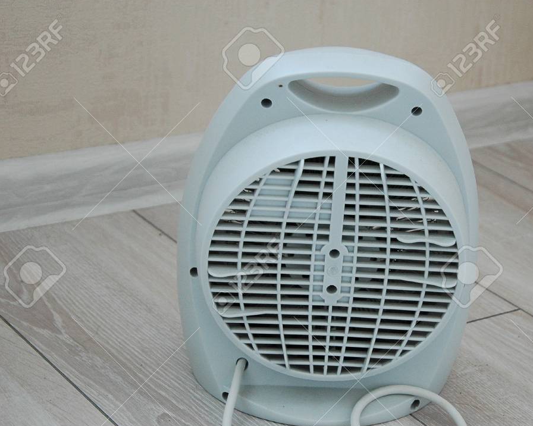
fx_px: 1545
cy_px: 252
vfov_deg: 15.7
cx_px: 358
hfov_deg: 19.5
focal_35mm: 98
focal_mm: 48
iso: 800
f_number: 5.6
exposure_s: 1/13
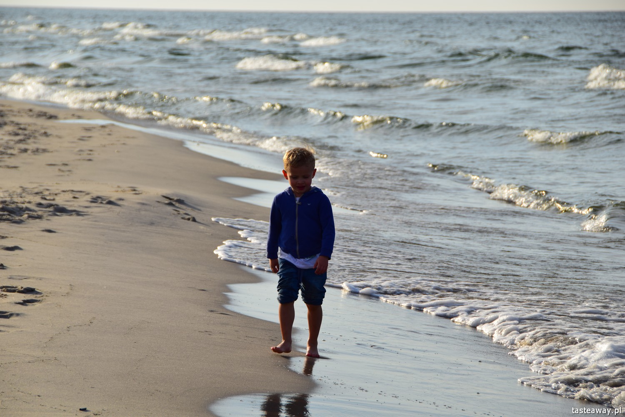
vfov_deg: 7.6
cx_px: 312
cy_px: 208
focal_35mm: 180
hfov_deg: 11.4
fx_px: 3125
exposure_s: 1/400
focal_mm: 120
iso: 100
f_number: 7.1
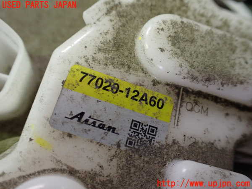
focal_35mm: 30
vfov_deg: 46.8
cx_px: 126
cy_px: 94
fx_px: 218
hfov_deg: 60.0
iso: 800
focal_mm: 5.4
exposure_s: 1/80
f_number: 2.3
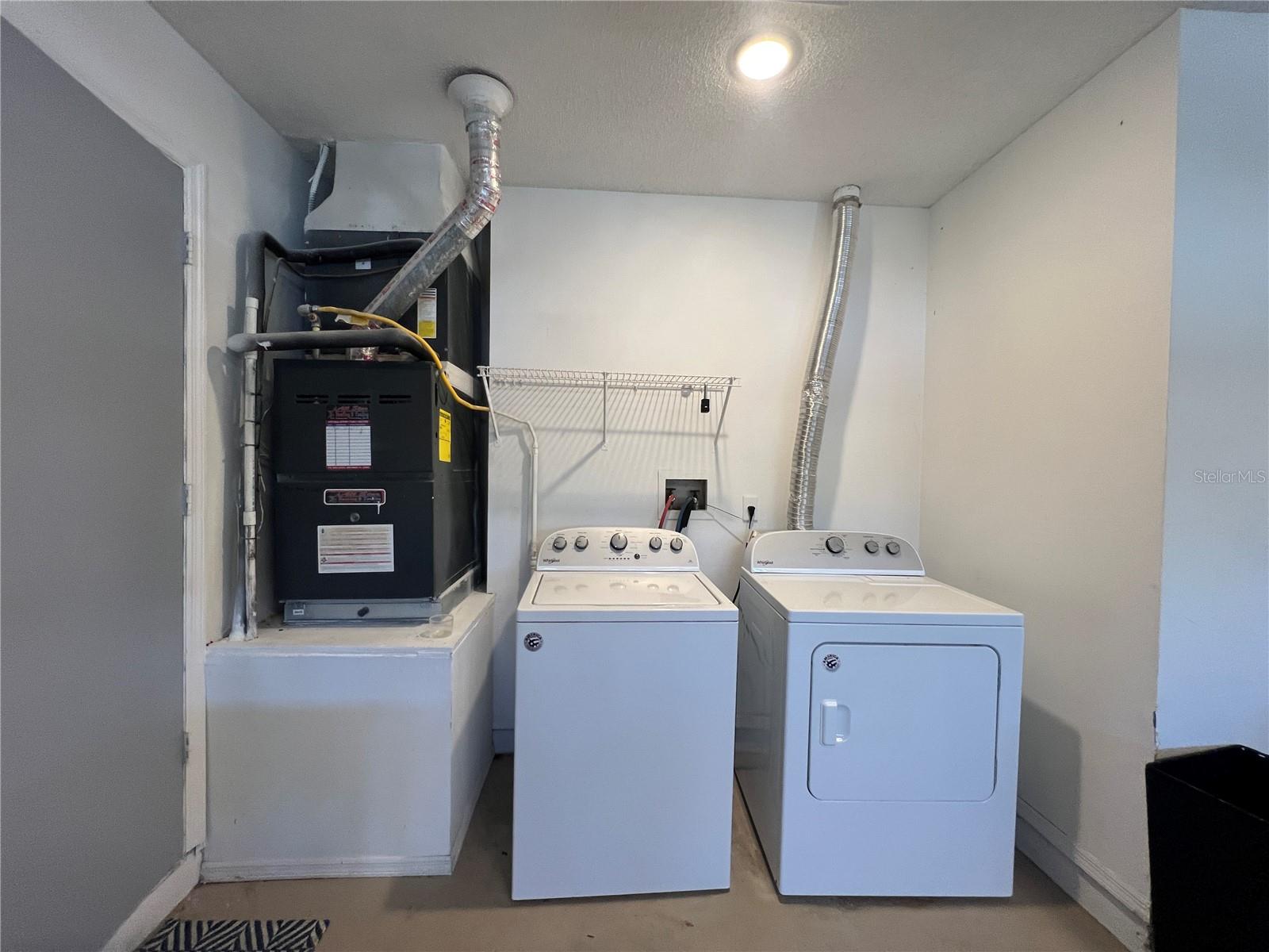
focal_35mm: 13
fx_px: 477
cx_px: 634
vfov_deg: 89.9
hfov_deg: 106.2
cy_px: 476
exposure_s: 1/120
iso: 250
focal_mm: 1.57
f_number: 1.8
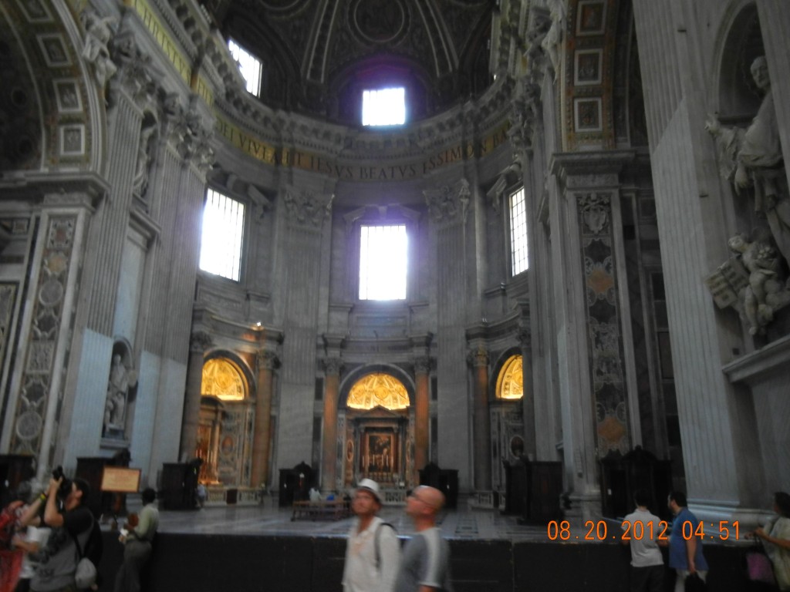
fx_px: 685
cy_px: 296
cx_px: 395
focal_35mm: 30
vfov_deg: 46.8
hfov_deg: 60.0
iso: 200
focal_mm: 5.4
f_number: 3.5
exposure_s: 1/3.5
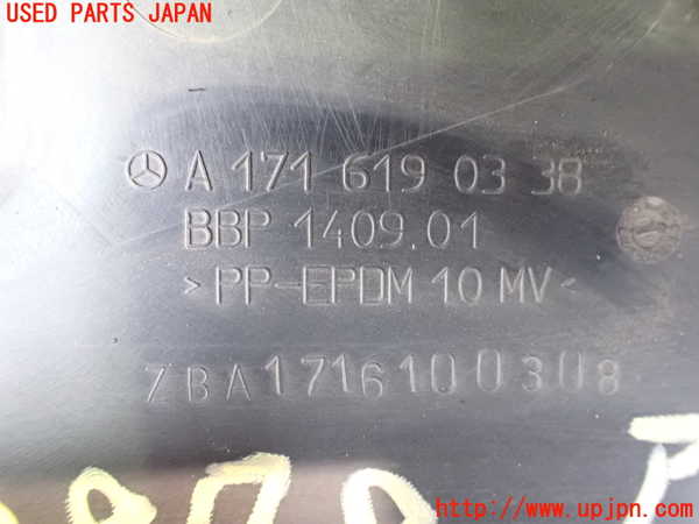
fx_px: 606
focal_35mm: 30
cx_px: 350
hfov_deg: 60.0
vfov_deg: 46.8
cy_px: 262
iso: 1600
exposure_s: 1/30
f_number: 2.3
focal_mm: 5.4
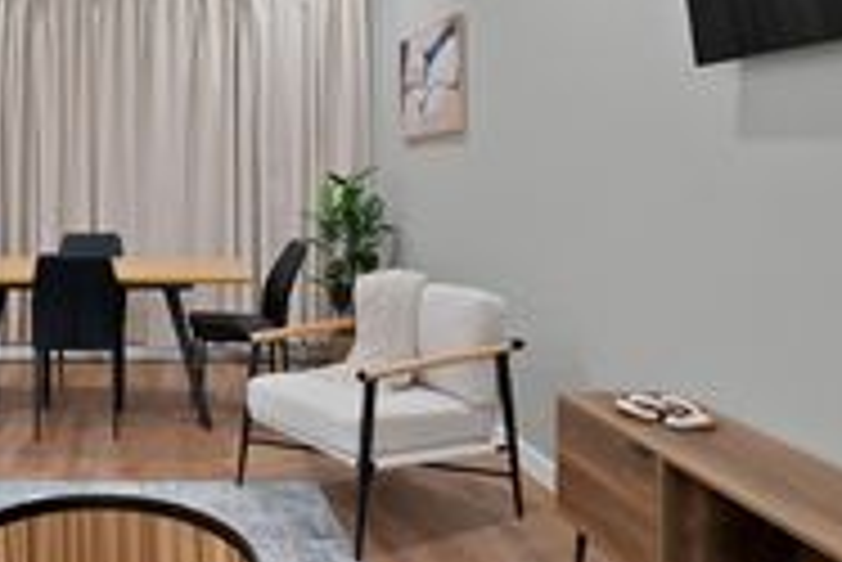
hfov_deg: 52.8
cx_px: 113
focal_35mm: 32
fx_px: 749
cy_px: 162
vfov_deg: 40.4
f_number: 9
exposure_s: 1/3
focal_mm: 12
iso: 640
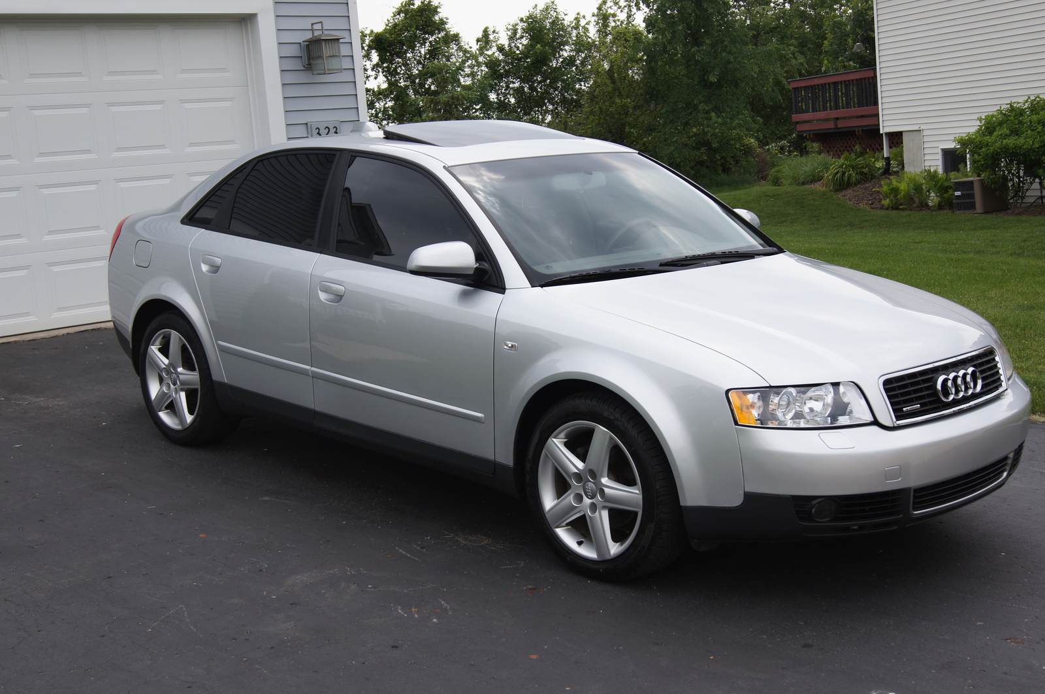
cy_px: 347
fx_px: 1522
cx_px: 522
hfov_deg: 37.9
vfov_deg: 25.7
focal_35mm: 52
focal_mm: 35
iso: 100
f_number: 8
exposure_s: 1/200
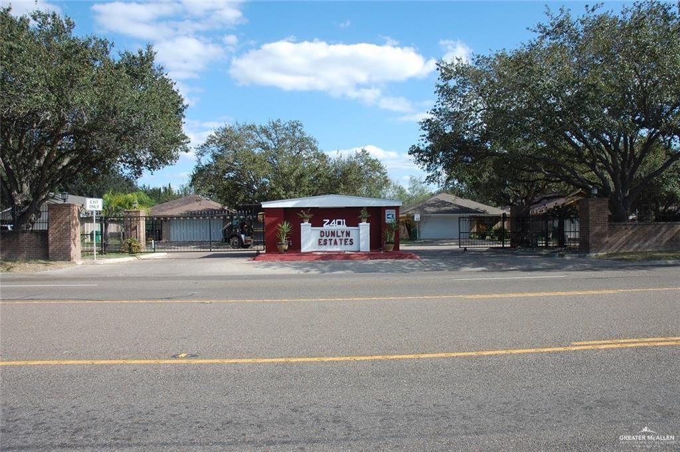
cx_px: 340
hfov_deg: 67.4
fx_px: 509
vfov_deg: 47.8
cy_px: 226
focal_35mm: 27
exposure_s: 1/250
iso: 200
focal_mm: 18
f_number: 8
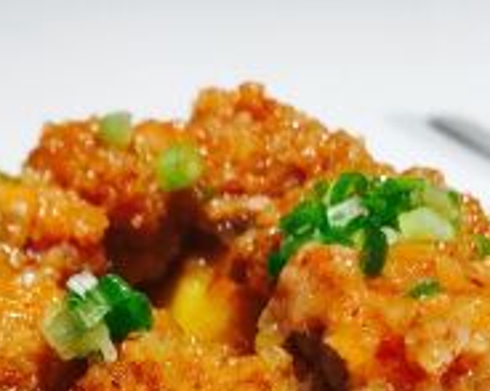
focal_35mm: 104
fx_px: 1507
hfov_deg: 18.1
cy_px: 464
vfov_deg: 14.4
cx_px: 37
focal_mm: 3.99
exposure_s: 1/50
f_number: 1.8
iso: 25
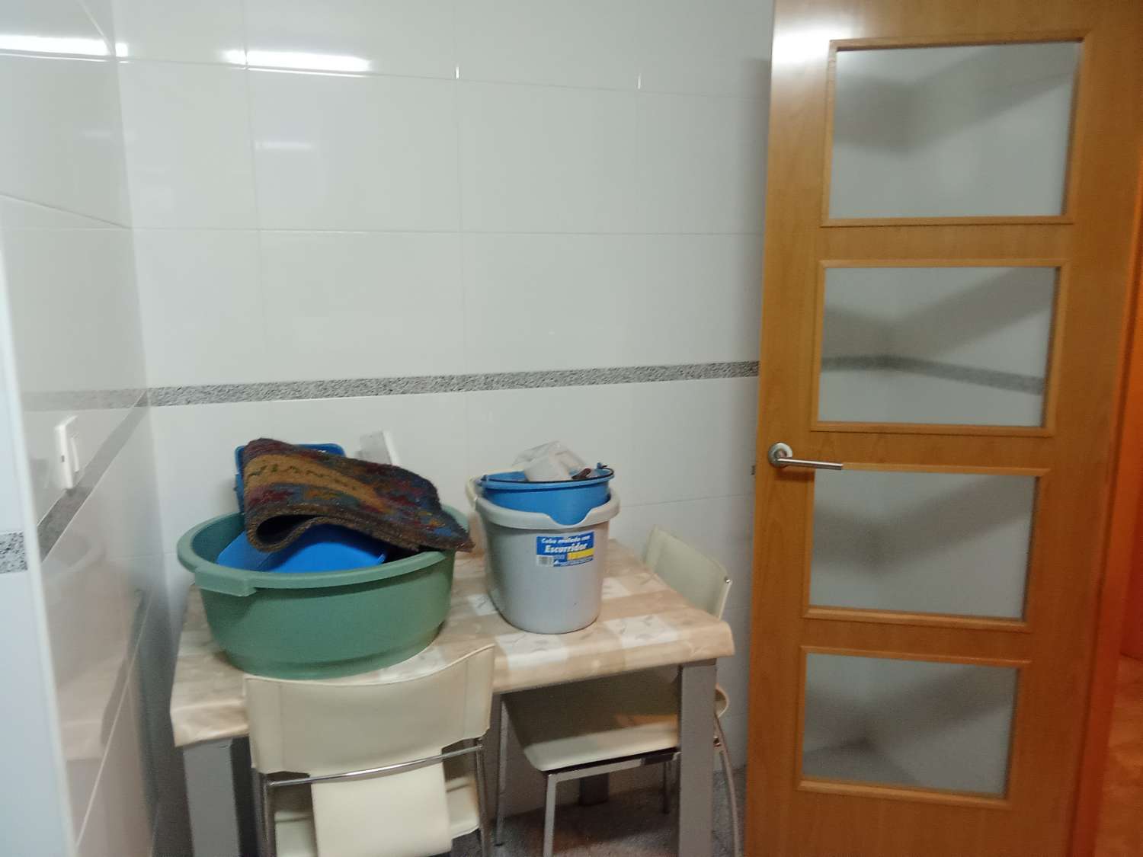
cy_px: 428
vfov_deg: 49.7
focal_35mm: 28
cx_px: 572
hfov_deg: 63.4
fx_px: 925
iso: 500
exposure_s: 1/25
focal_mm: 2.78
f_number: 2
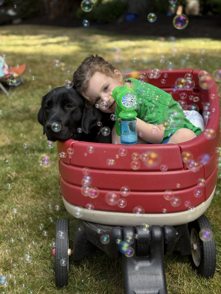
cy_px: 147
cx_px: 110
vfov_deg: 39.7
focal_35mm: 48
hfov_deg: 30.3
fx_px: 409
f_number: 1.78
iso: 80
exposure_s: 1/1429
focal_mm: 6.76
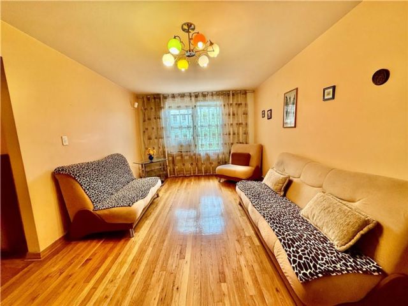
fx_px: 165
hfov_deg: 102.1
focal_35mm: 14
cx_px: 204
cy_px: 153
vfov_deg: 85.7
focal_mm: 2.22
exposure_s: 1/120
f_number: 2.2
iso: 250
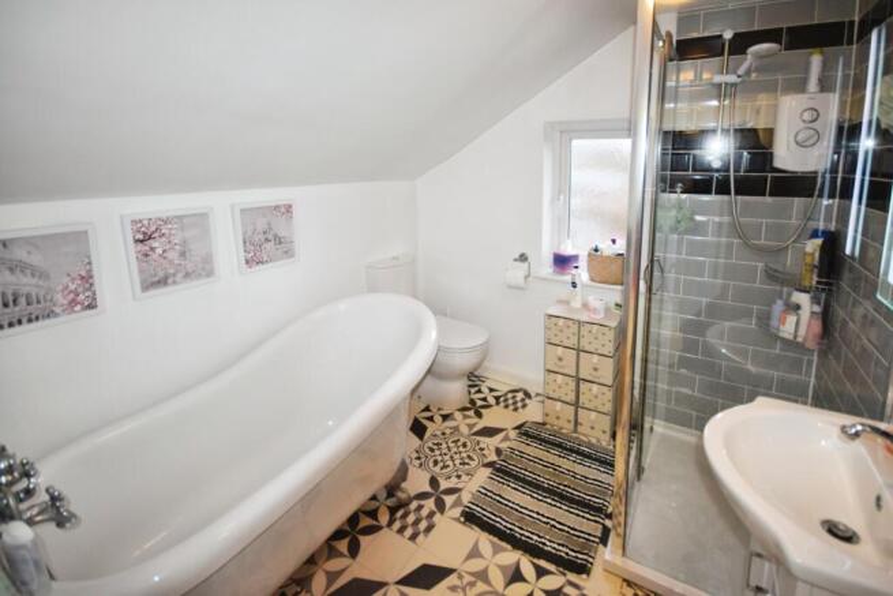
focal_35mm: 16
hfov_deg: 95.0
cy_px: 298
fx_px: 409
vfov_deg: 72.1
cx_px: 446
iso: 800
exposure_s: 1/80
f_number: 4.5
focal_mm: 11
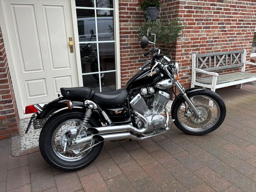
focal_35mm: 26
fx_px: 192
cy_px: 96
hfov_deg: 67.3
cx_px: 128
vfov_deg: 53.1
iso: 100
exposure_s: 1/121
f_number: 1.6
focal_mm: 5.96
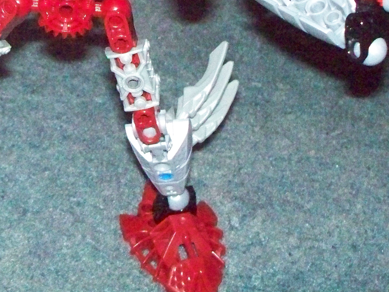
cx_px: 68
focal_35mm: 98
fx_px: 1101
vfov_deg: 14.8
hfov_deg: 19.8
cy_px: -7
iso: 1600
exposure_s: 1/125
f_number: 2.8
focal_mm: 7.54
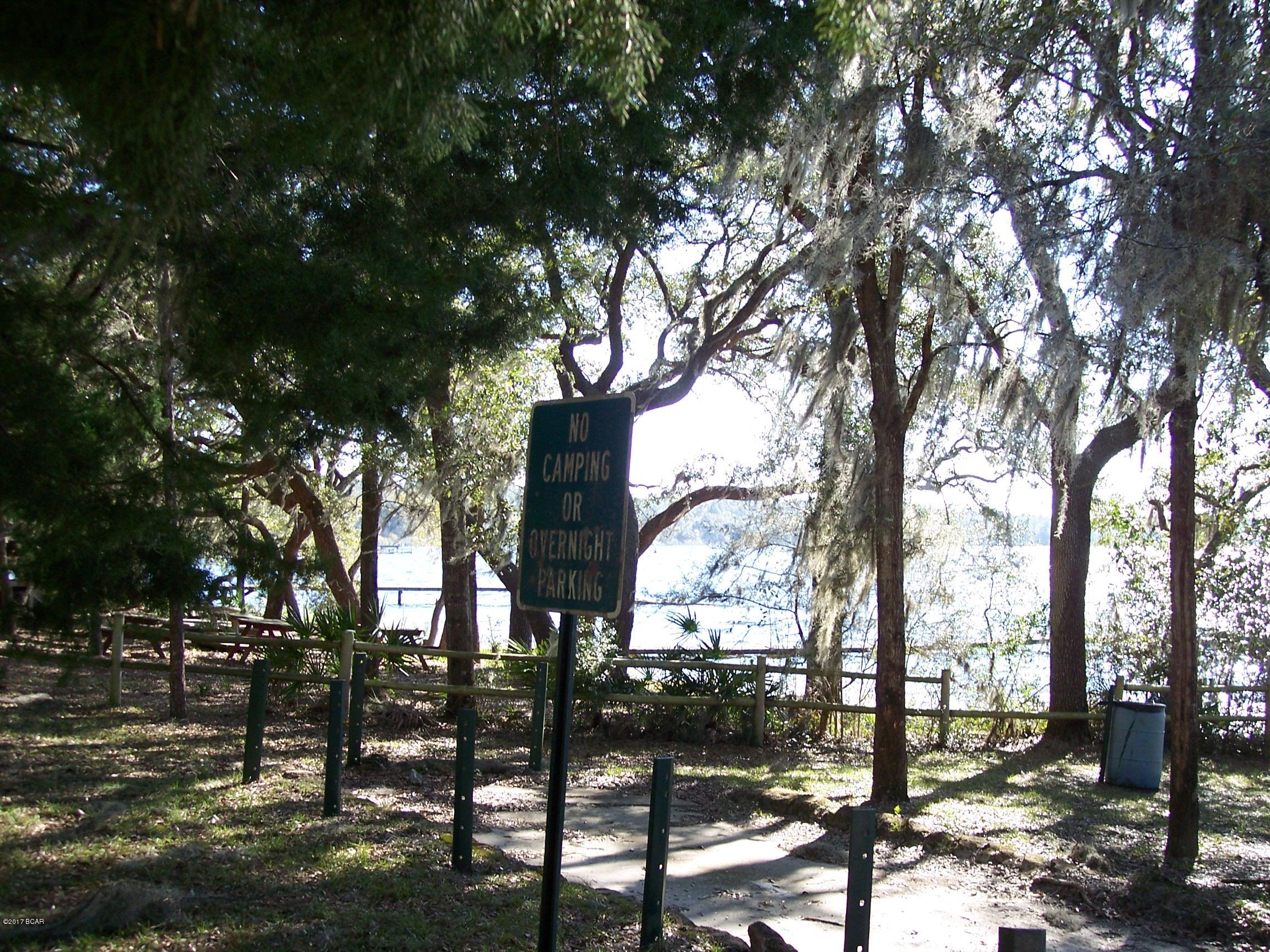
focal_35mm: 39
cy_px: 476
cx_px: 635
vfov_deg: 36.8
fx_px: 1431
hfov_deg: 47.9
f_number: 3.4
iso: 100
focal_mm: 8
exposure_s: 1/125
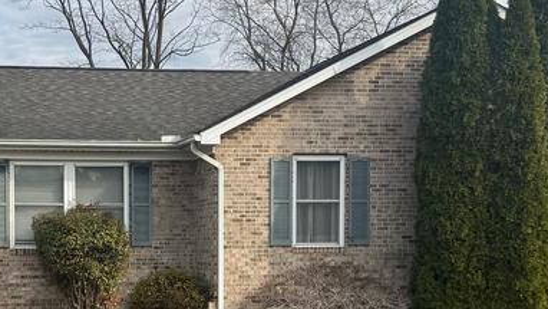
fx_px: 1017
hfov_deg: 29.3
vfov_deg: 17.0
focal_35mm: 70
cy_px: 287
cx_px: 92
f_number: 1.78
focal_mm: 6.76
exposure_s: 1/2959
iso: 80
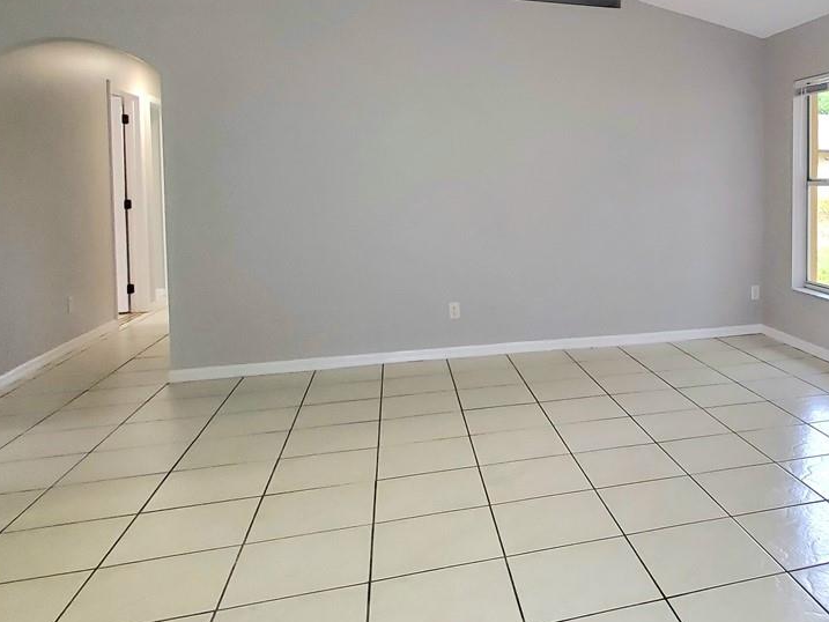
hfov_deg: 56.8
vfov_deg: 47.4
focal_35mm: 29
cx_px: 673
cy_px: 203
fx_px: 695
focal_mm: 1.8
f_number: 2.2
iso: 160
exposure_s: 1/50
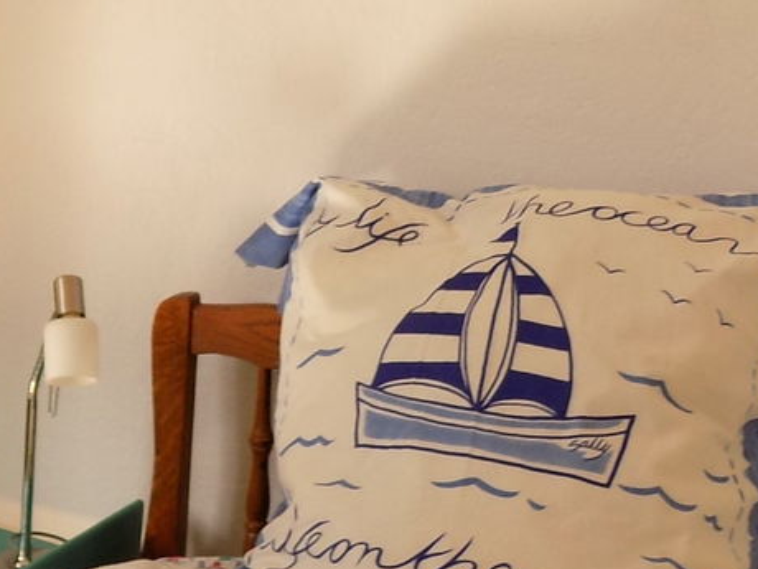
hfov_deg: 23.0
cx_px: -73
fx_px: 1752
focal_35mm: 80
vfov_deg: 18.0
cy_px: 13
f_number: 3.1
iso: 80
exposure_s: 1/100
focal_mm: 4
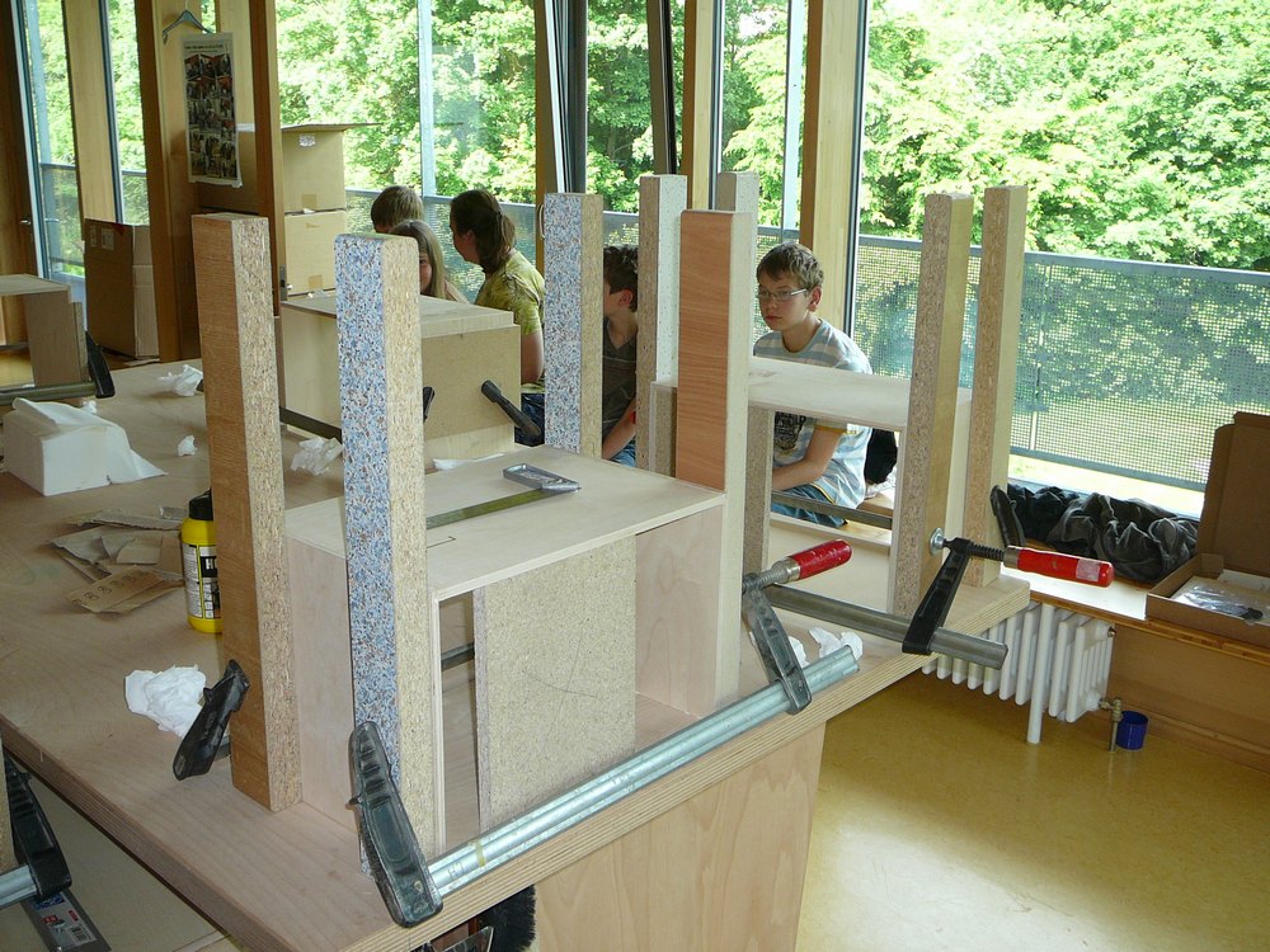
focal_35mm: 35
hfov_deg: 52.6
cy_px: 476
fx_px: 1284
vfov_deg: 40.7
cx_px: 635
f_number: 2.8
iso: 80
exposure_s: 1/60
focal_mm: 5.2
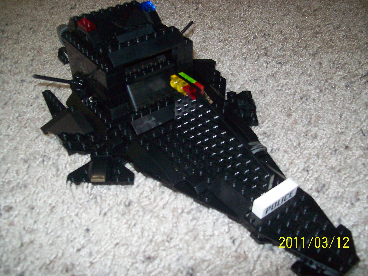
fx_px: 383
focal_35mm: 36
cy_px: 138
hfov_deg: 51.4
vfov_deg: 39.7
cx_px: 184
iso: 200
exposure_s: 1/64
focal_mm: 6
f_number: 2.7
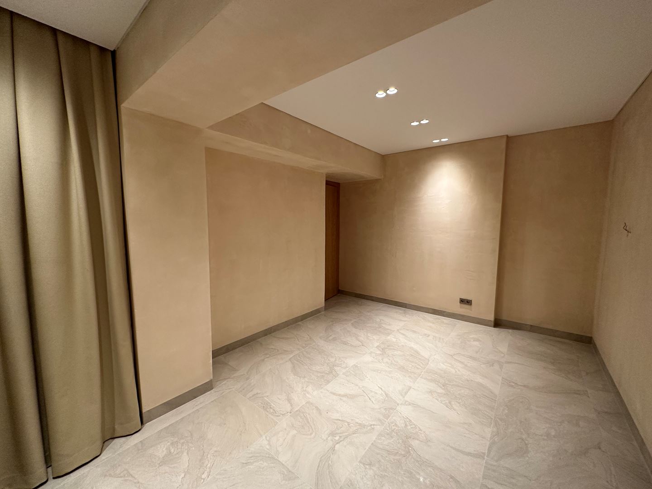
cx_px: 326
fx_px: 264
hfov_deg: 102.1
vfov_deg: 85.7
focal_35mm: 14
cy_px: 244
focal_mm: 2.22
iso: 200
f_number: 2.2
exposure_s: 1/50
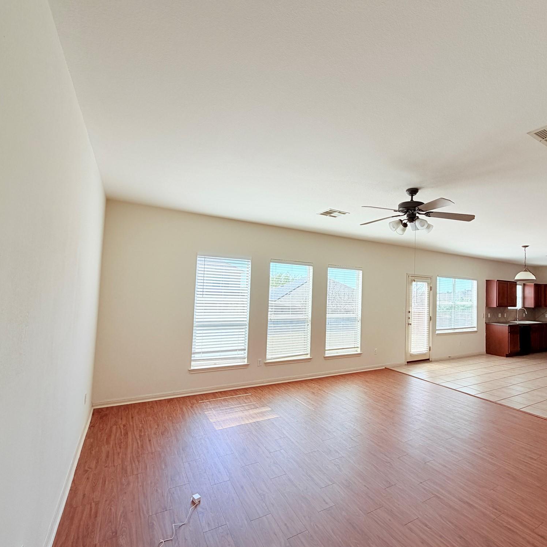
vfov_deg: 84.0
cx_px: 316
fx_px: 304
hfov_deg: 83.3
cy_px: 276
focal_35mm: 17
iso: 50
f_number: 2.2
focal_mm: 2.22
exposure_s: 1/187
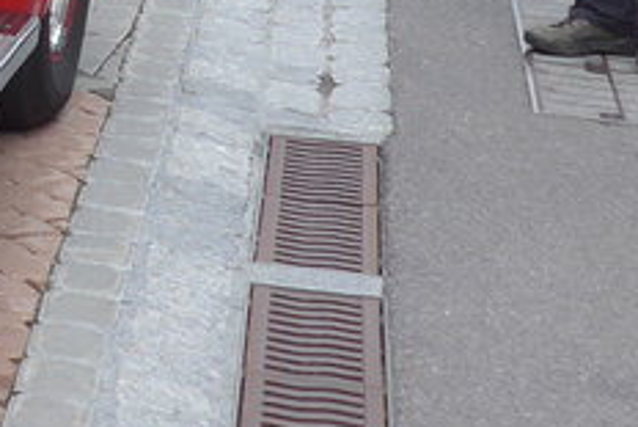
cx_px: -830
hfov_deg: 10.0
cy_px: -322
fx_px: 3245
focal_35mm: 183
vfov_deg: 7.3
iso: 80
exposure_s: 1/400
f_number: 2.8
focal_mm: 7
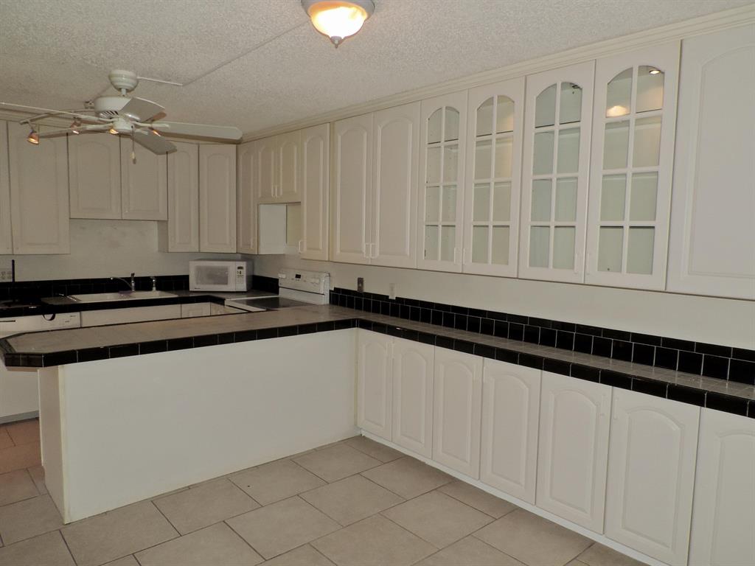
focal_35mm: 24
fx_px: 523
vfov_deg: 56.8
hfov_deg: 71.6
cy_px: 283
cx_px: 378
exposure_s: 1/50
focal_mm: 4.3
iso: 320
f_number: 7.4
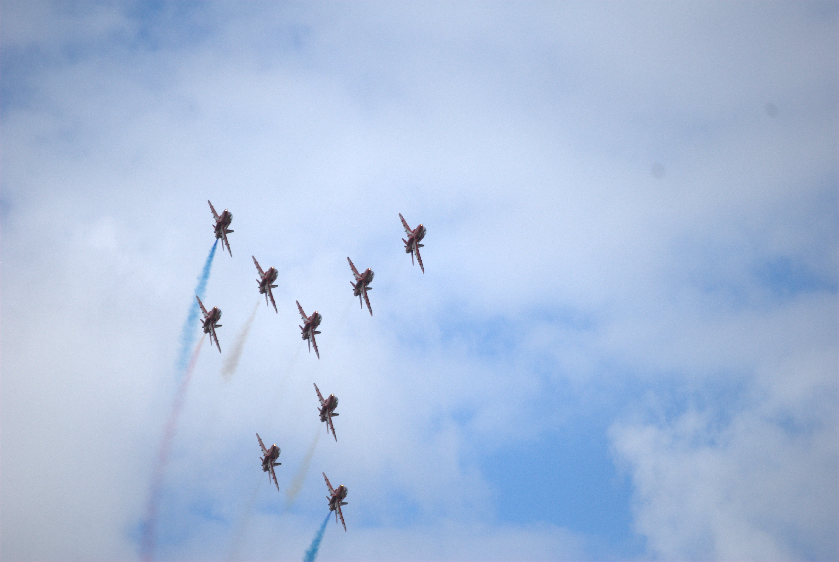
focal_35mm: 300
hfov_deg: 6.9
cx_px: 420
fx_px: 7002
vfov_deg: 4.6
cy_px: 281
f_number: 5.6
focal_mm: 200
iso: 200
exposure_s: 1/1600
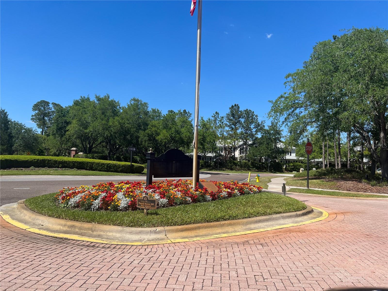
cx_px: 194
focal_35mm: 26
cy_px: 146
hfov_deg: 67.3
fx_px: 291
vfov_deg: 53.1
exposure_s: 1/4444
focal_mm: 5.7
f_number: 1.5
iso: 50
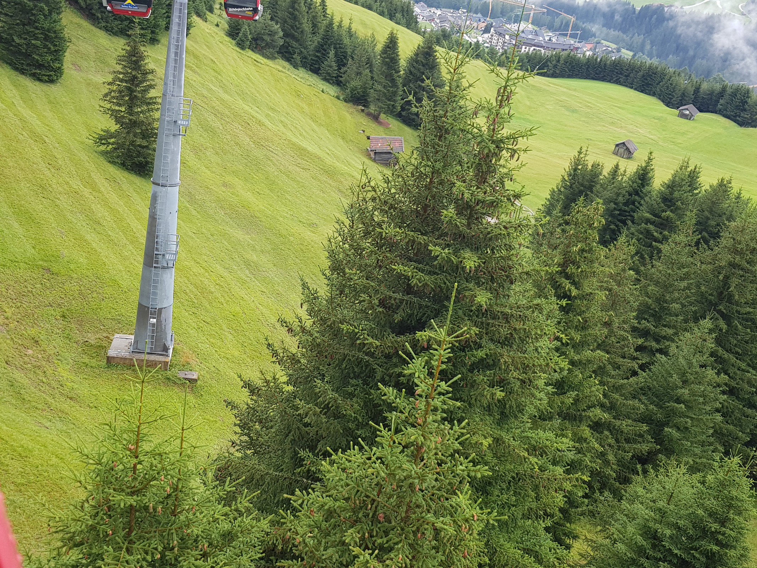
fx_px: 569
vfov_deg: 53.1
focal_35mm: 26
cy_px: 284
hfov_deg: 67.3
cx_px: 378
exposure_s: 1/284
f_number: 1.7
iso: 40
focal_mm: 4.2
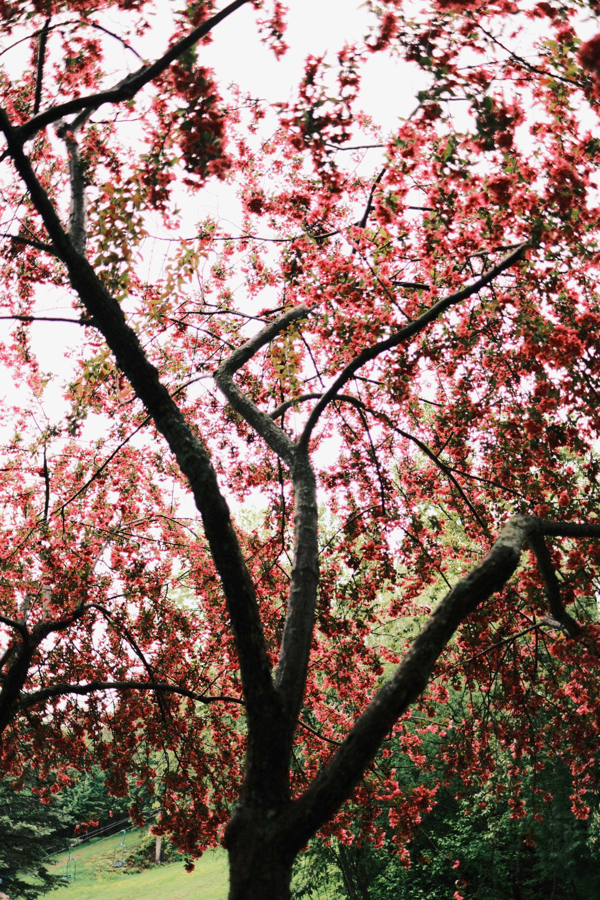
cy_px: 450
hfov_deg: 53.1
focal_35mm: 24
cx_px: 300
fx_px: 600
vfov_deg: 73.7
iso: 250
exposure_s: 1/1250
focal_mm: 16
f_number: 1.4
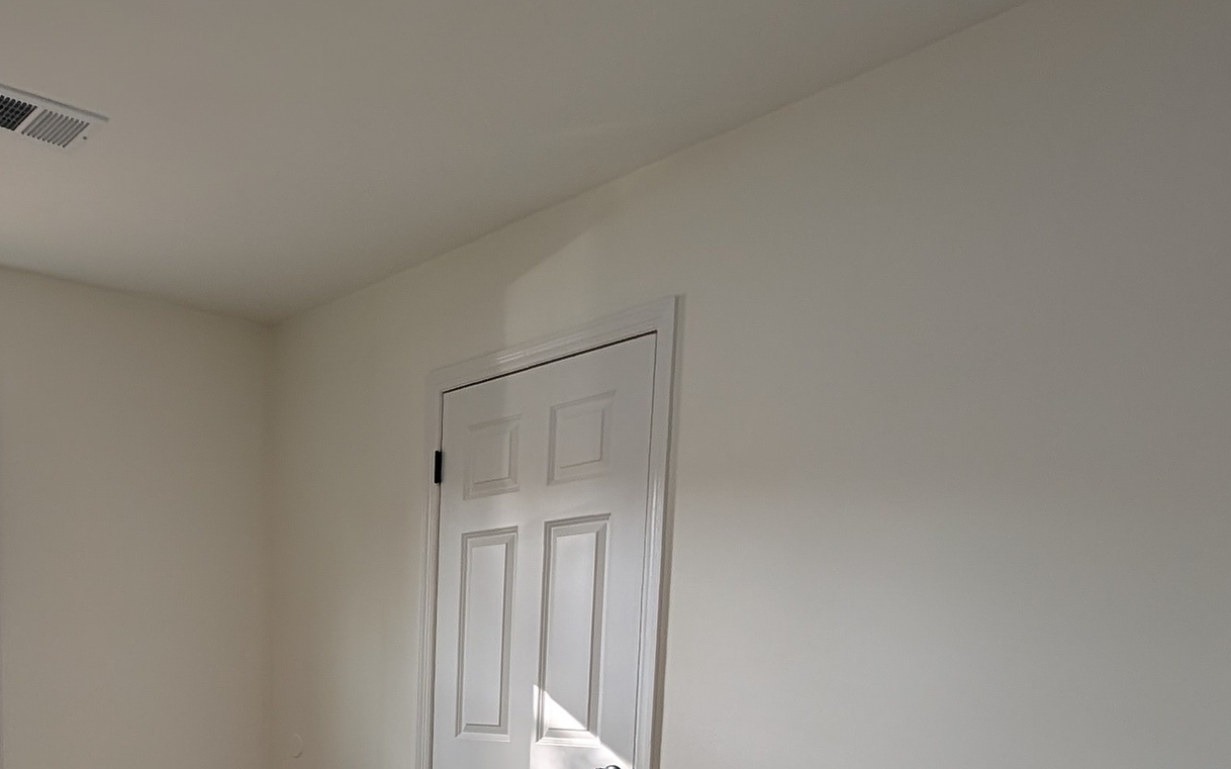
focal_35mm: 32
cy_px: 820
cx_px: 251
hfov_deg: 55.5
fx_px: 1073
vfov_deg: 34.7
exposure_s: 1/122
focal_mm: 2.23
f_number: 1.95
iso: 44
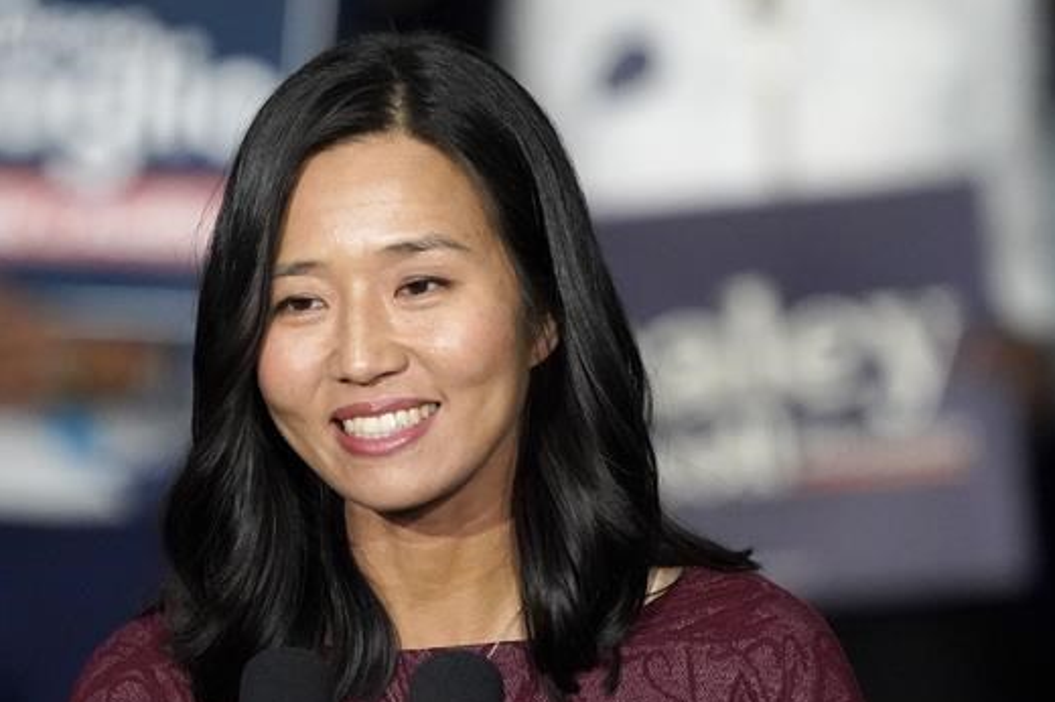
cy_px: 421
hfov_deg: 1.8
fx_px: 32947
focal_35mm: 1125
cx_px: 461
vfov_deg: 1.2
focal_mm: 600
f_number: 7.1
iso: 8000
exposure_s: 1/640
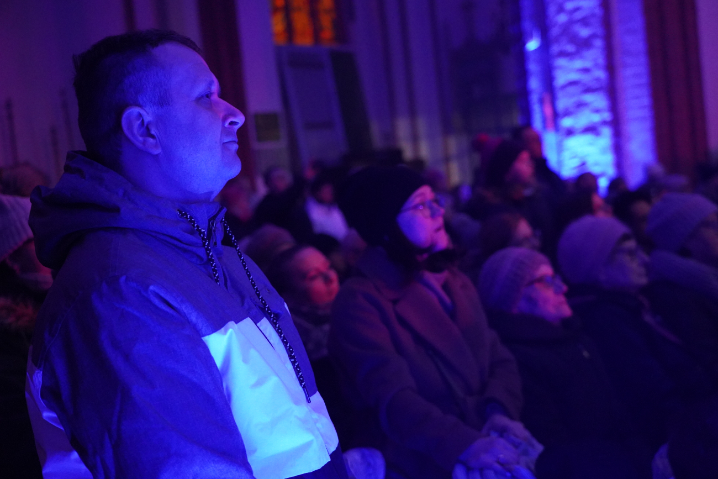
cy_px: 240
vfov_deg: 25.5
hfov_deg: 37.5
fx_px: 1057
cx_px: 359
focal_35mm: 53
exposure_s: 1/100
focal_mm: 53
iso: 12800
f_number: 4
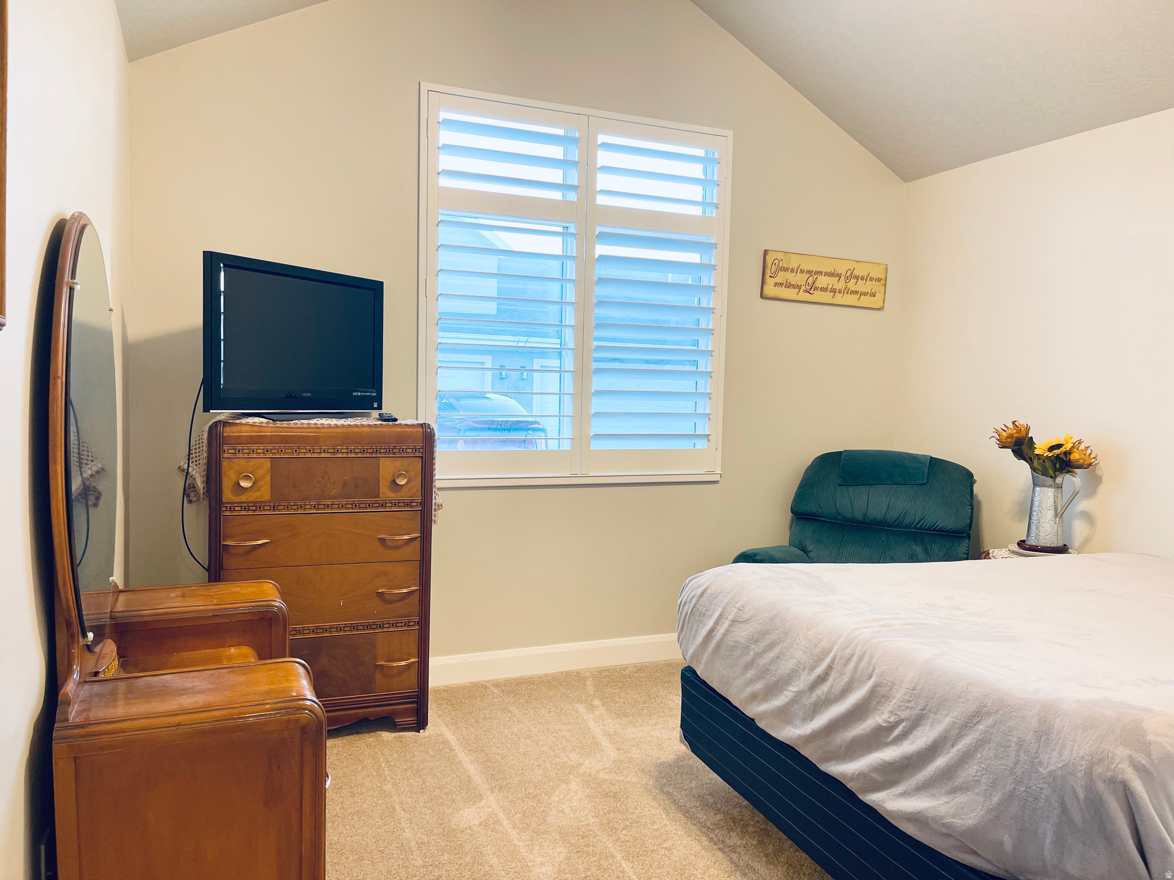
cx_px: 587
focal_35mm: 26
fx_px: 882
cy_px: 440
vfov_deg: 53.1
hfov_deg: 67.3
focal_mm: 5.1
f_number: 1.6
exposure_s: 1/60
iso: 100
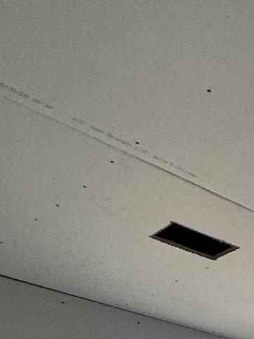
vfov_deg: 18.9
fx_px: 655
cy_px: 668
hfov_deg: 19.4
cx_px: 371
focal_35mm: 67
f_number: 2.2
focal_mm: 2.22
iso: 80
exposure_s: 1/99
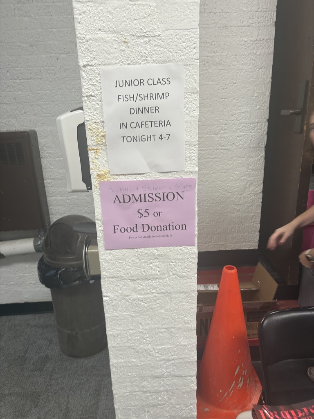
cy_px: 210
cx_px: 157
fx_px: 314
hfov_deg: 53.1
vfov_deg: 67.3
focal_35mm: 26
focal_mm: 5.96
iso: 80
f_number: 1.6
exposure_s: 1/60
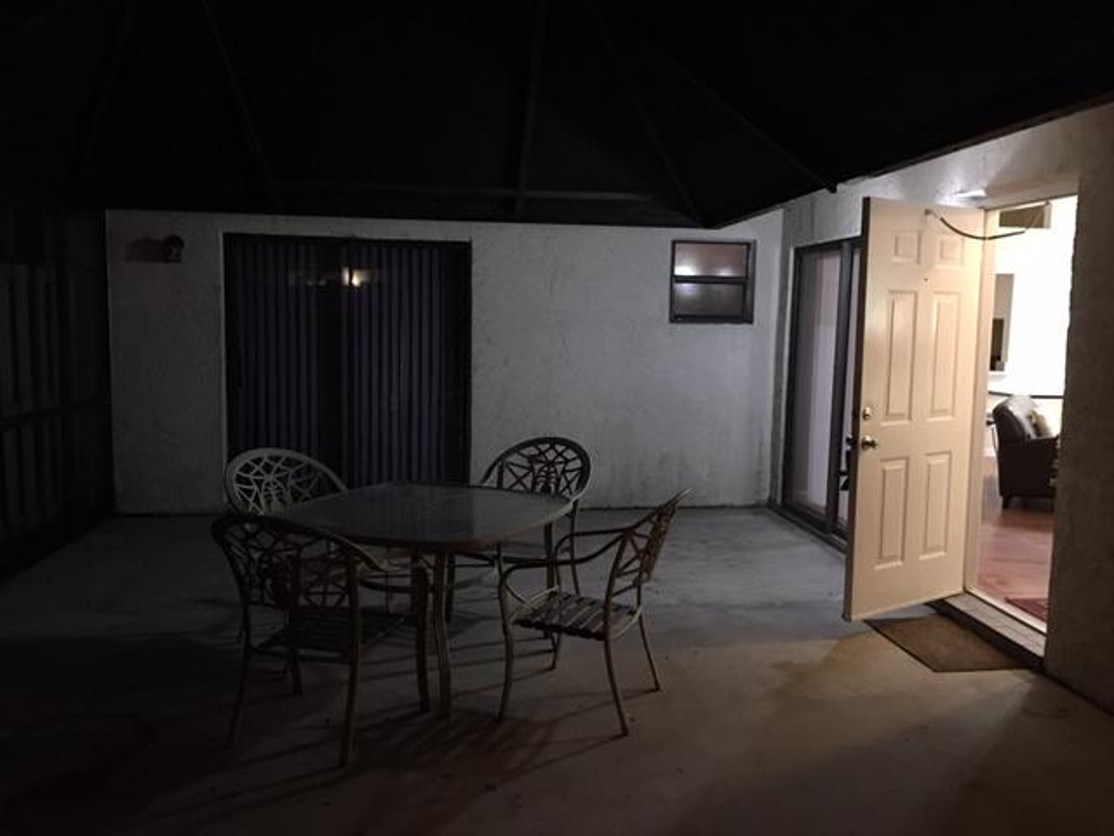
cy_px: 418
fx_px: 933
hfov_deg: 61.7
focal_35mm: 29
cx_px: 557
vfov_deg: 48.2
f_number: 2.2
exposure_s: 1/4
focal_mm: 4.15
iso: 64
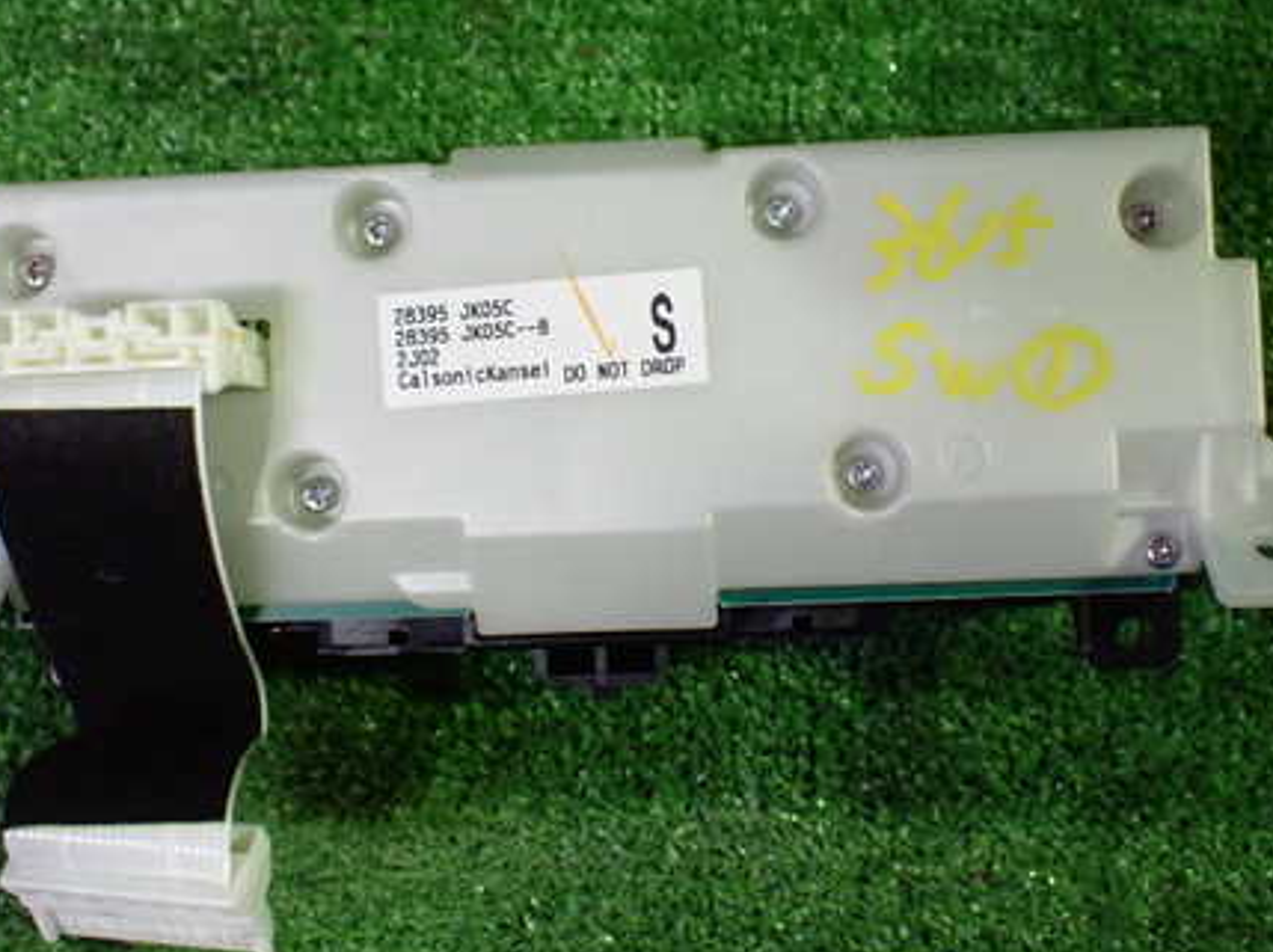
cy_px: 445
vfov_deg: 34.3
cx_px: 614
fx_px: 1543
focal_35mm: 42
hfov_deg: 44.8
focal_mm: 5.4
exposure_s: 1/100
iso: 800
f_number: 2.3
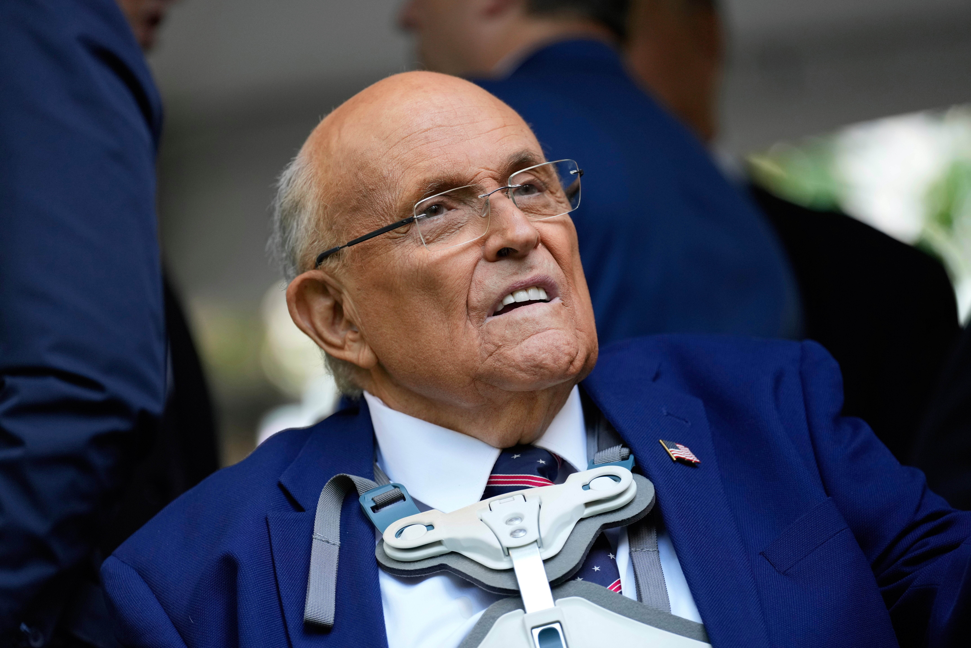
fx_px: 4855
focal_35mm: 180
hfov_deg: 11.4
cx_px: 486
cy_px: 324
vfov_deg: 7.6
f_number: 2.8
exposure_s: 1/250
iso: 1000
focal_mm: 180
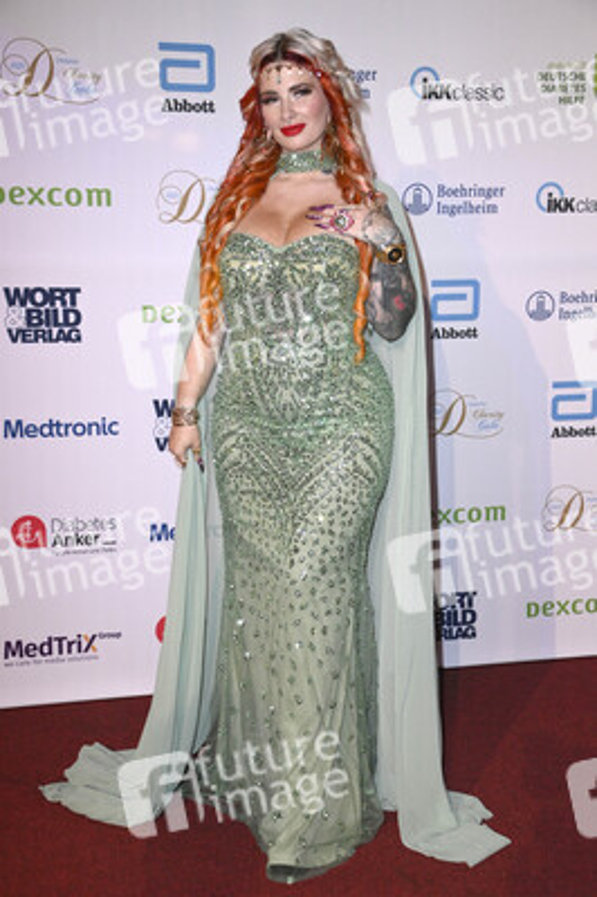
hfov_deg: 24.6
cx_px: 298
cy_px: 448
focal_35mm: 55
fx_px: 1370
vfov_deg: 36.3
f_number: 5.6
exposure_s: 1/200
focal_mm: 55
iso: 3200
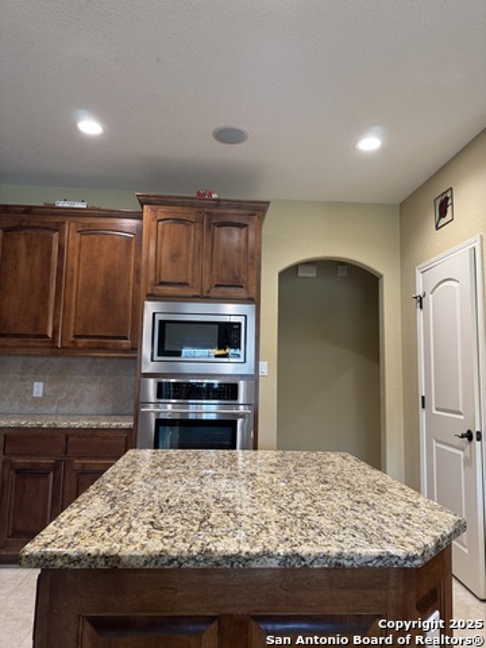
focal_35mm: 24
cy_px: 324
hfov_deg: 56.8
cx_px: 243
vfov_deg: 71.6
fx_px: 449
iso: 320
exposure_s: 1/60
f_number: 1.78
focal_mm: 6.76
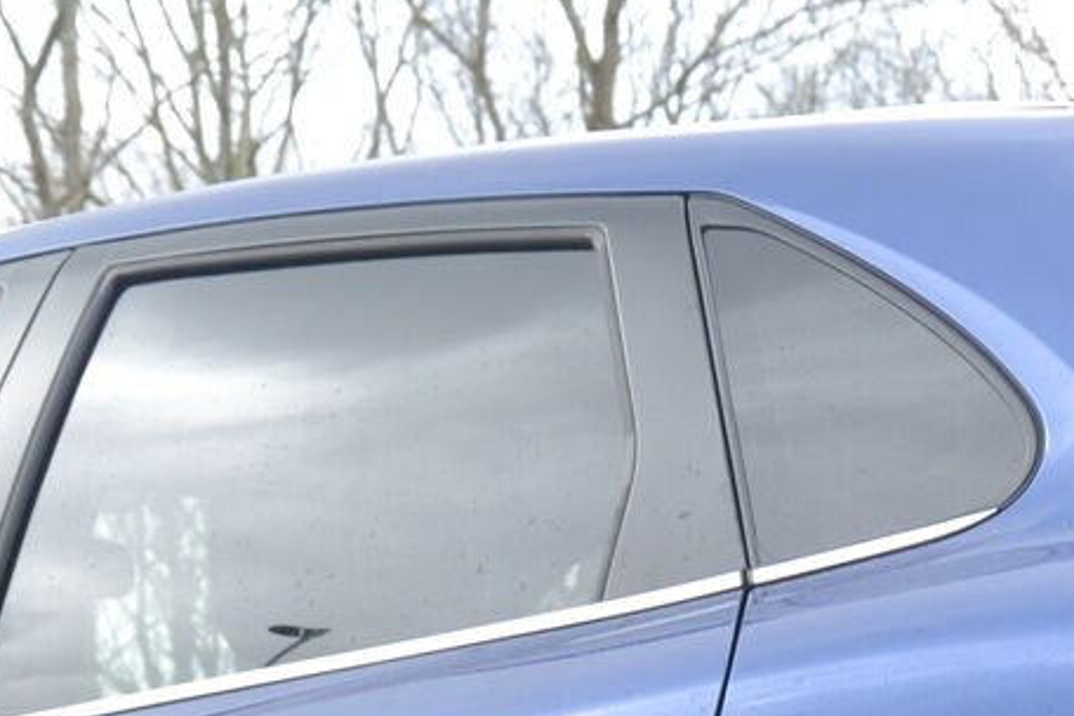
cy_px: 1232
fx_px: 4147
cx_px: 796
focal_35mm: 139
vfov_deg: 9.5
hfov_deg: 14.7
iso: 160
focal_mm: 22
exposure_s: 1/125
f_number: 5.6
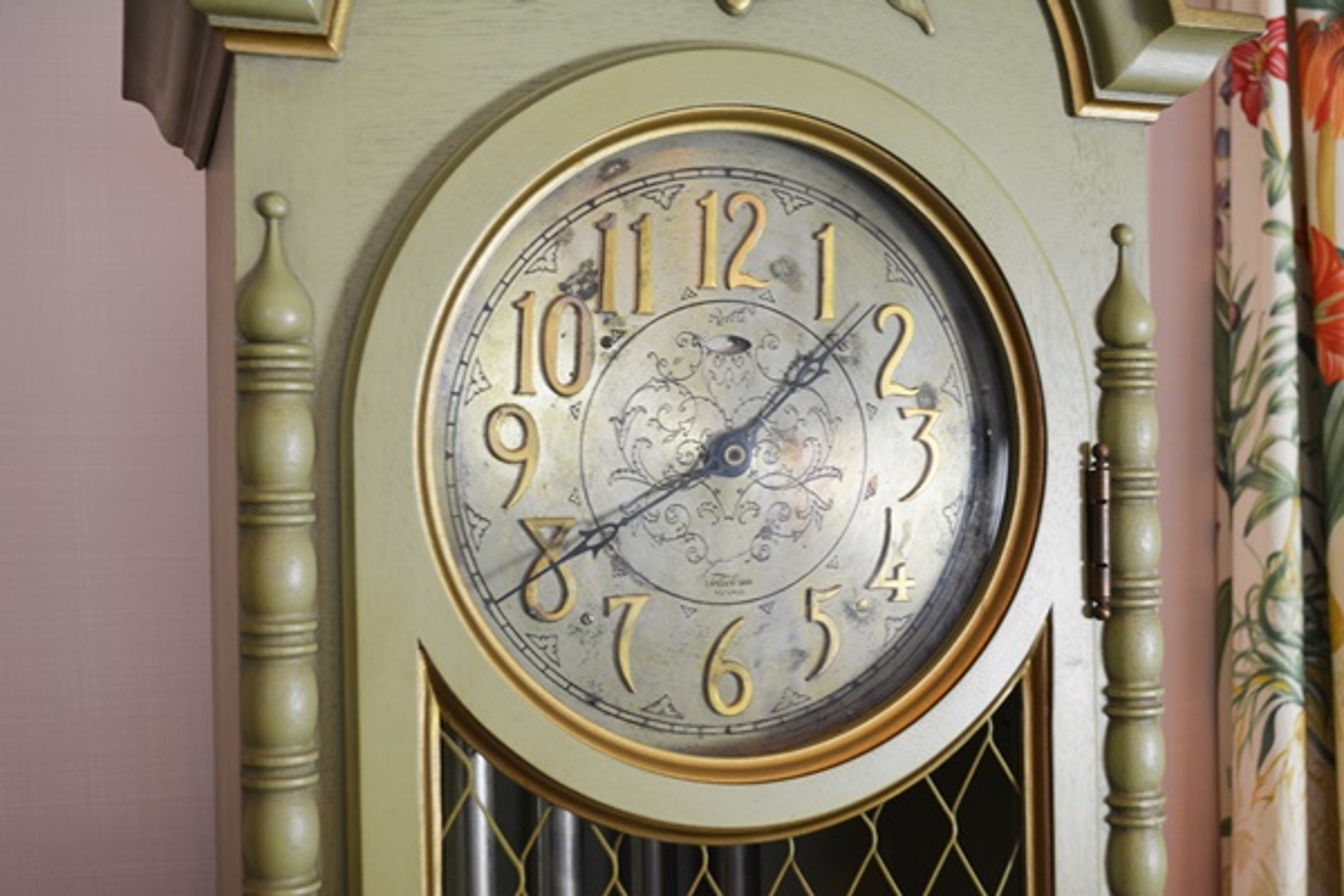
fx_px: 1568
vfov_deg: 31.9
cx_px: 672
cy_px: 448
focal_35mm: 42
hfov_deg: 46.4
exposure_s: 1/60
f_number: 4.5
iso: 640
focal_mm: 28
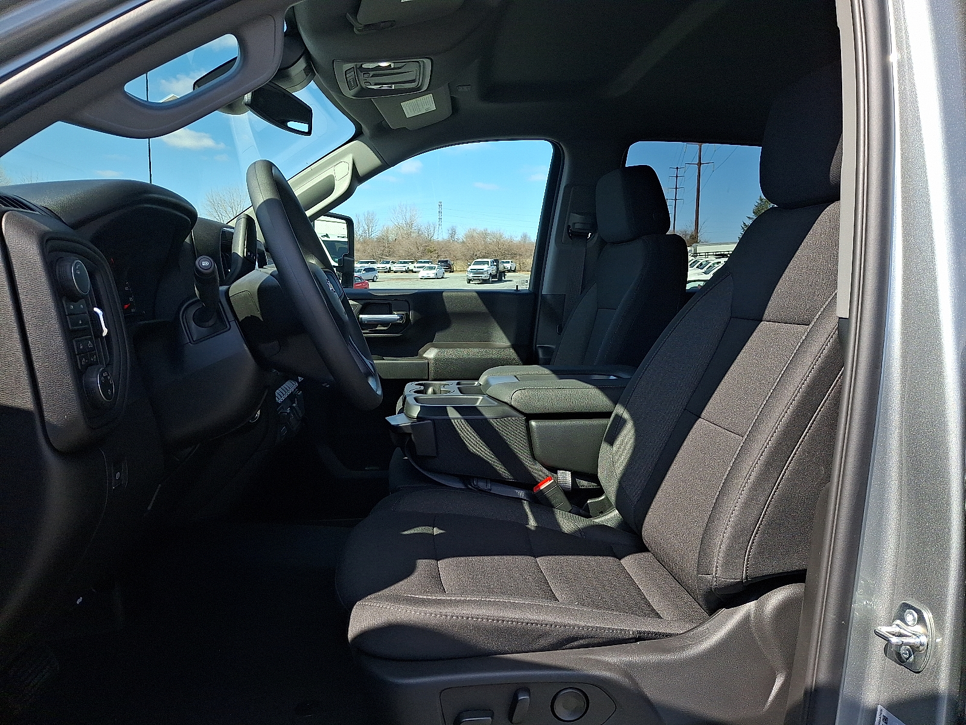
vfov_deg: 54.9
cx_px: 483
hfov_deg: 69.4
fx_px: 698
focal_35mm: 25
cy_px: 362
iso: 30
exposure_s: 1/909
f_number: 1.8
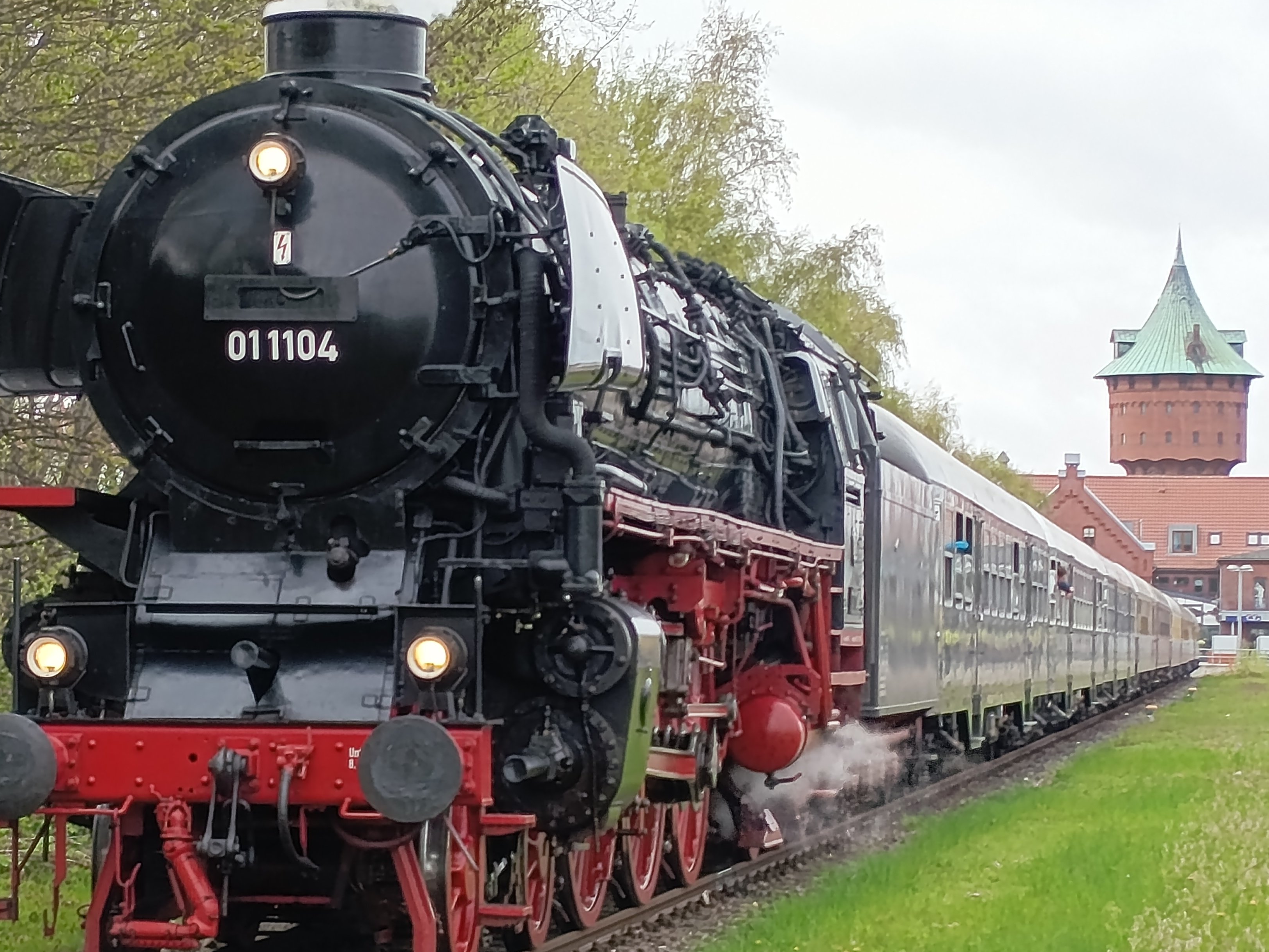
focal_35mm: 129
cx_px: 512
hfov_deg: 15.3
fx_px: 4729
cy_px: 557
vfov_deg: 11.5
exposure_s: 1/140
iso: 50
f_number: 1.7
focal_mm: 5.27
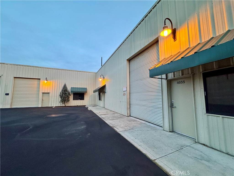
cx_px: 117
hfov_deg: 102.1
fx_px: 95
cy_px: 88
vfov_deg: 85.7
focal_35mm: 14
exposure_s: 1/60
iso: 320
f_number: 2.2
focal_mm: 2.22
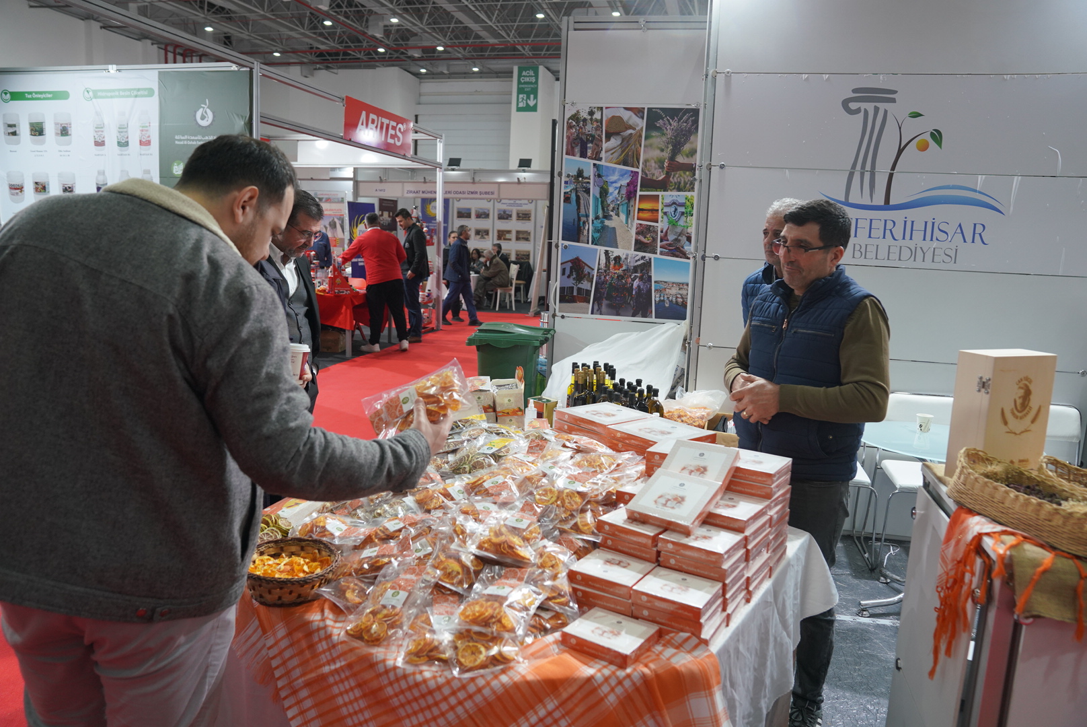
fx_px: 755
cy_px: 364
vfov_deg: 51.4
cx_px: 544
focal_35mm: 25
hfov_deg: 71.5
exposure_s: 1/160
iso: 1000
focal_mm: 25
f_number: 4
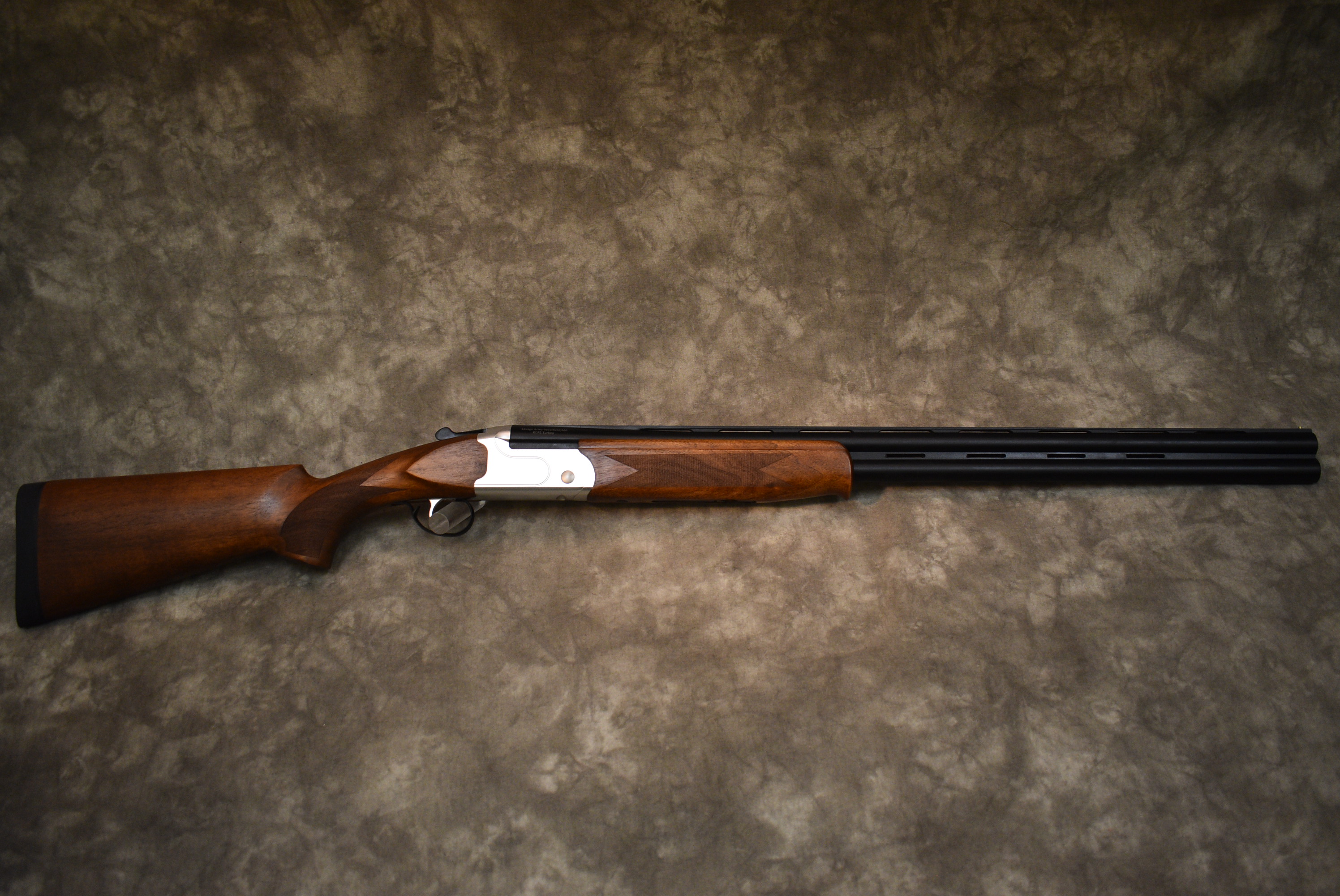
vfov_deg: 43.7
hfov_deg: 61.9
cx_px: 670
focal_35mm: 30
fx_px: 1117
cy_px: 448
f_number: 3.5
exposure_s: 1/160
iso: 800
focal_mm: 20
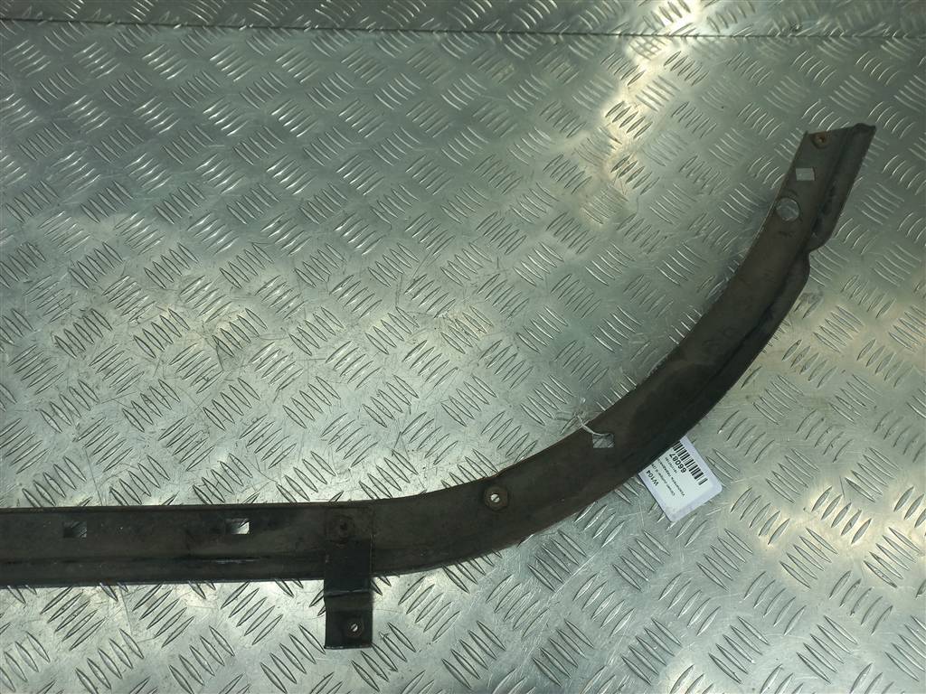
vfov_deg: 54.9
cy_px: 347
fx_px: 669
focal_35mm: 25
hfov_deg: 69.4
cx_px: 463
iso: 40
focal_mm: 4.6
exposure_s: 1/50
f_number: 1.8
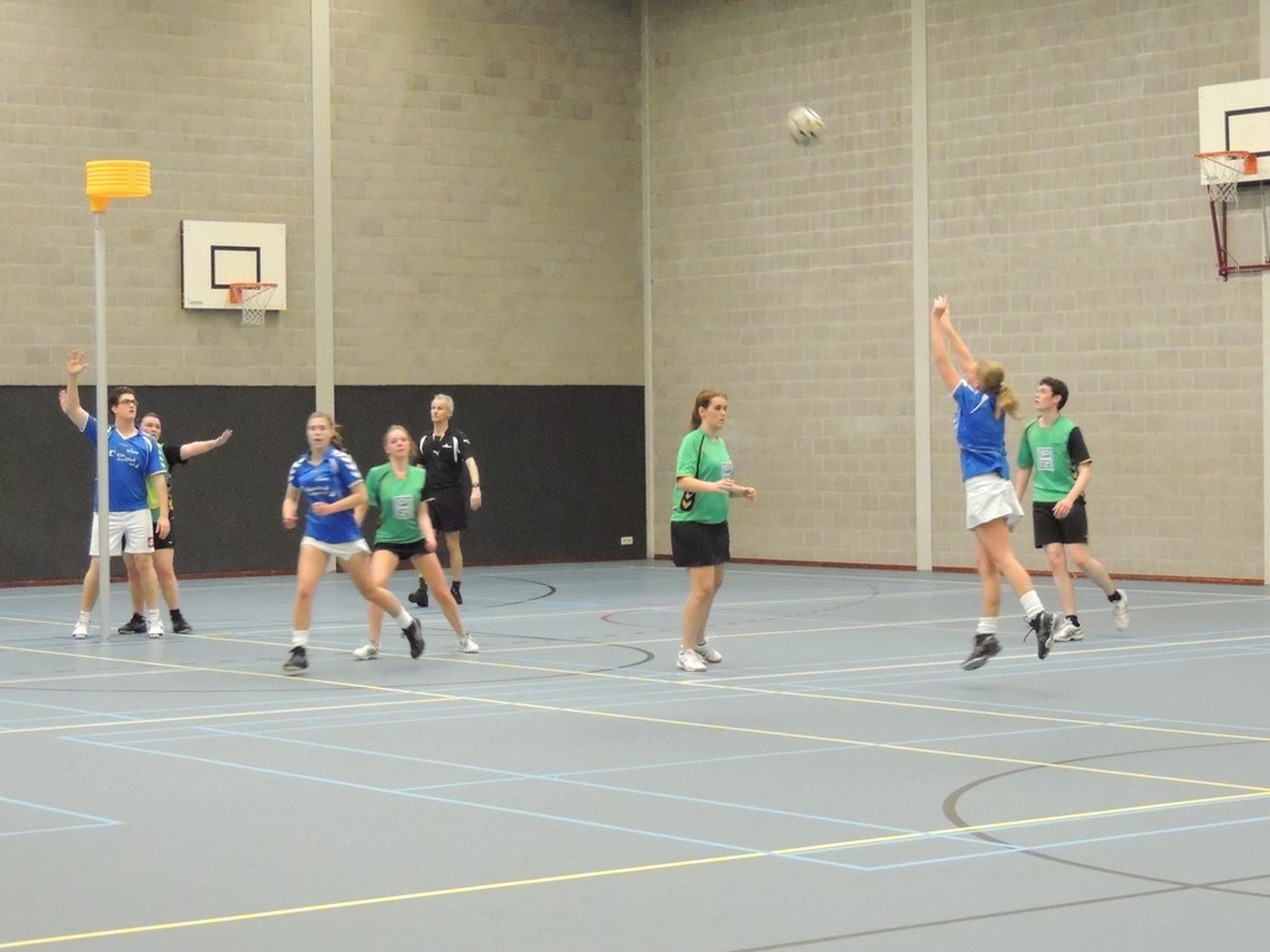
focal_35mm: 85
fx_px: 3119
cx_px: 635
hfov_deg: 23.0
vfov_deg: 17.4
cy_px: 476
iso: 3200
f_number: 4
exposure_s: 1/100
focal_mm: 15.1
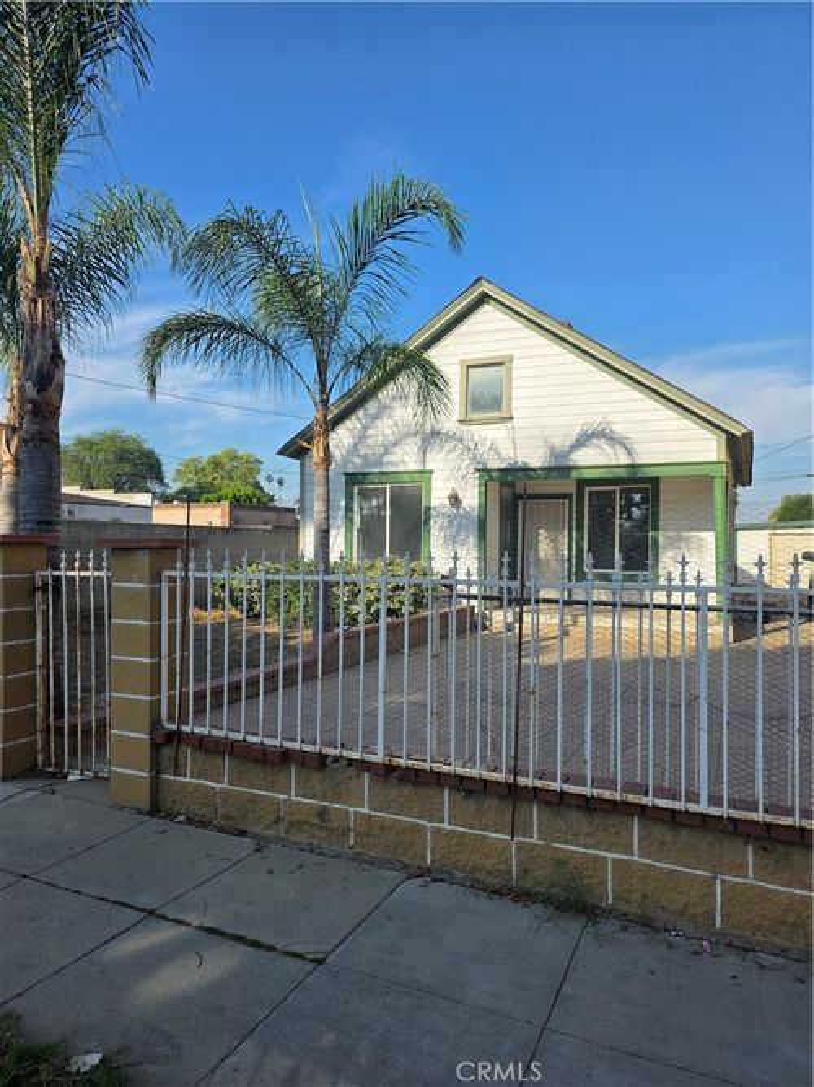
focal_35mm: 23
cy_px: 544
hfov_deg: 58.9
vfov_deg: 73.9
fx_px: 721
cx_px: 407
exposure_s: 1/6150
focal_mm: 6.3
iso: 80
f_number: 1.7
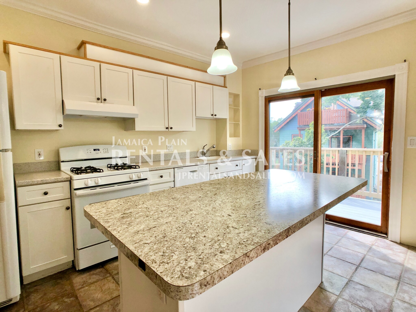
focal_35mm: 28
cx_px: 208
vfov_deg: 49.7
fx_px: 336
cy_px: 156
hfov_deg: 63.4
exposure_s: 1/162
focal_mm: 3.99
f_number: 1.8
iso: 20
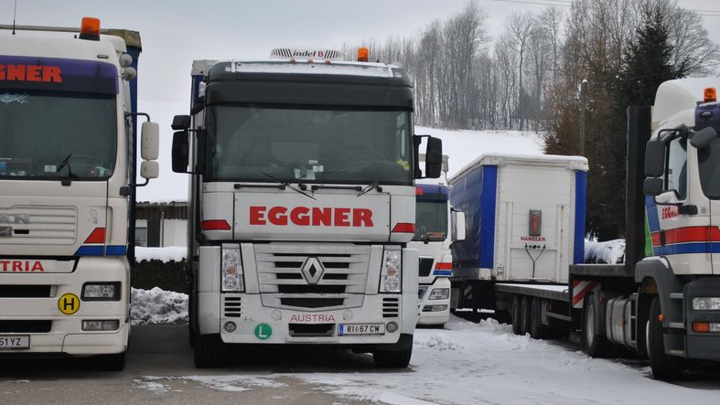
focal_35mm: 64
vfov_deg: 18.8
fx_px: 1222
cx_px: 363
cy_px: 223
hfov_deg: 32.8
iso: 200
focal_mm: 40
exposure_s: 1/800
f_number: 5.3
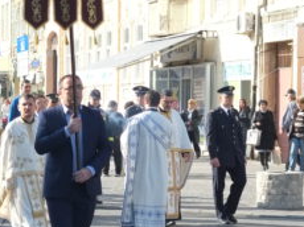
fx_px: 1158
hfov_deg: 14.9
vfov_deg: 11.2
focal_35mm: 132
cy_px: 147
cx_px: 114
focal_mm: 27
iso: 200
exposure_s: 1/900
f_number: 2.8
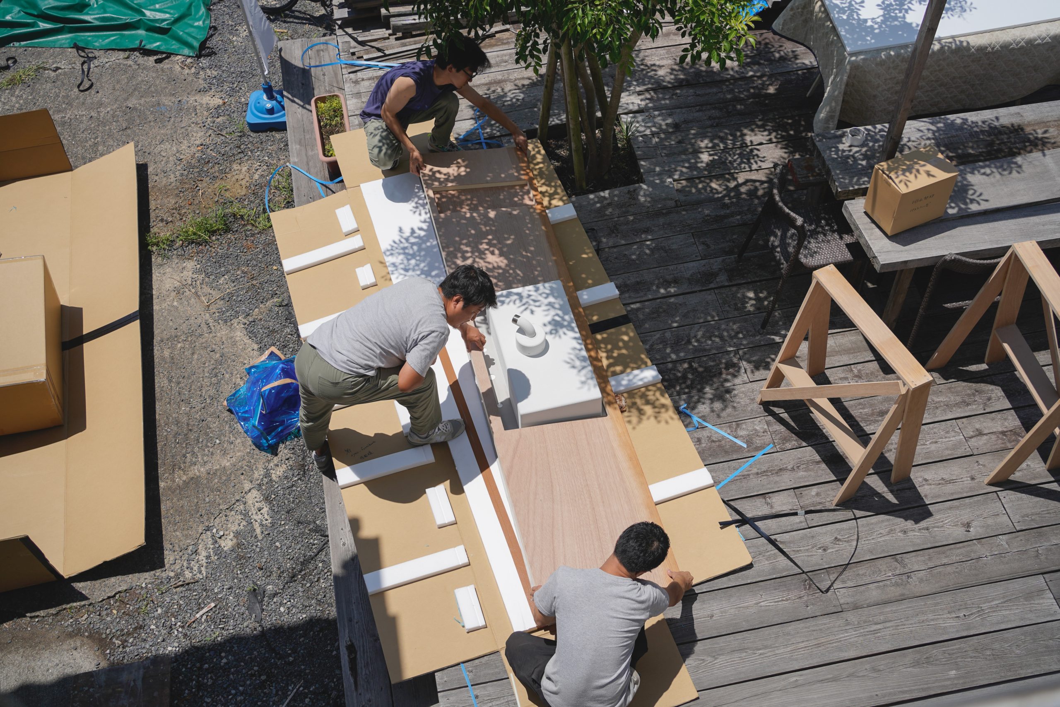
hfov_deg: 54.4
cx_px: 530
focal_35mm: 35
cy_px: 354
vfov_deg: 37.9
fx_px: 1031
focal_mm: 35
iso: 100
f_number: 4.5
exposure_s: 1/2500
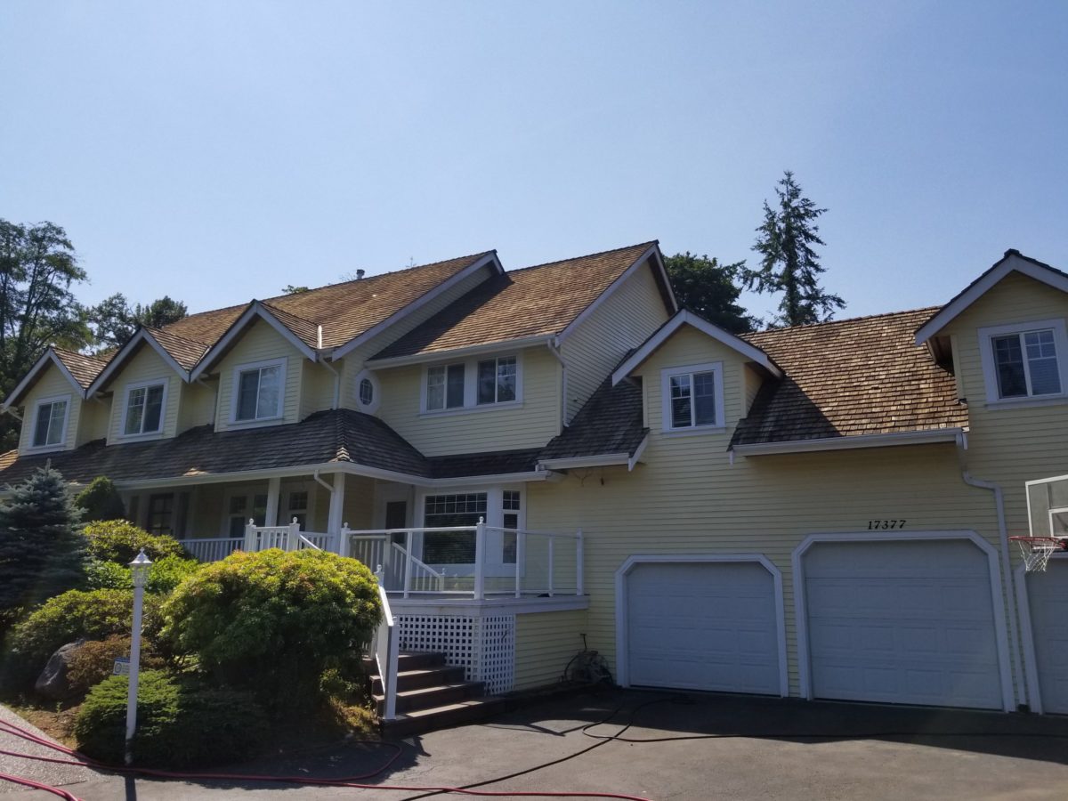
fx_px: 802
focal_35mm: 26
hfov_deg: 67.3
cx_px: 534
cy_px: 400
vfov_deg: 53.1
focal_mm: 4.25
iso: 50
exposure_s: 1/4224
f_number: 1.7
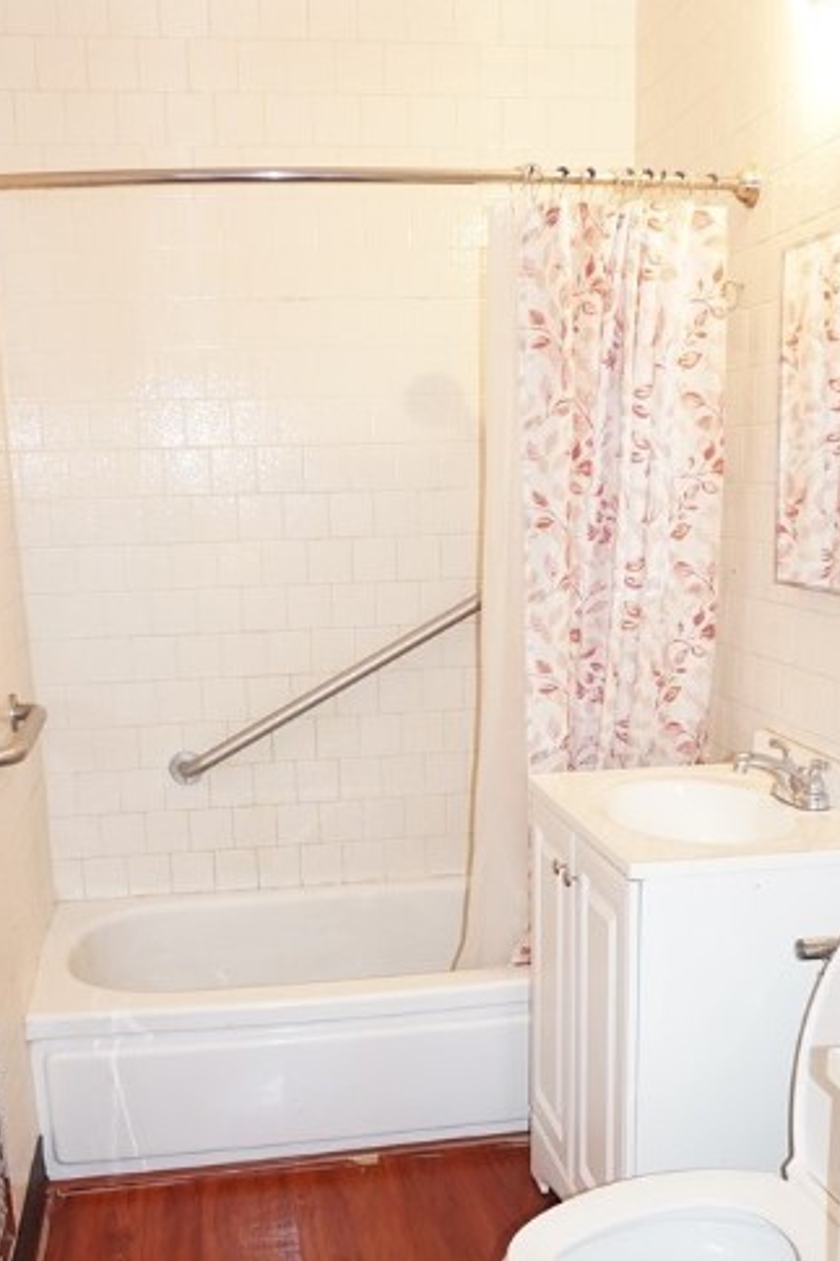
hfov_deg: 35.0
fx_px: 1331
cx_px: 403
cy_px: 832
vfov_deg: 49.9
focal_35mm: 38
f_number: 3.5
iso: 800
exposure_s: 1/60
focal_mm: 16
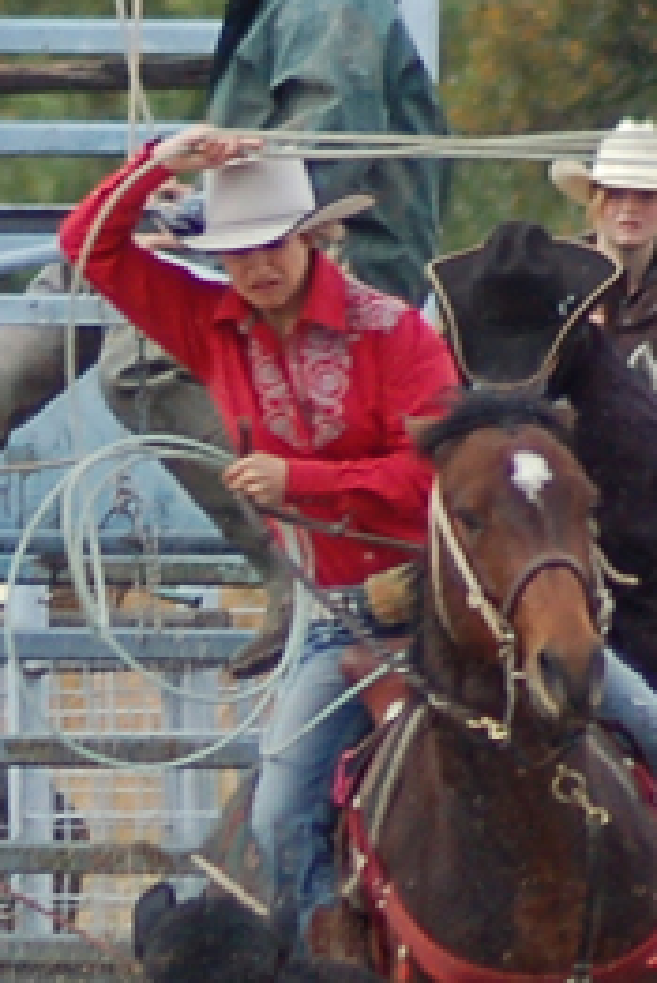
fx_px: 14981
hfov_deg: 2.5
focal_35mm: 548
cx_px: 334
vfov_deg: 3.8
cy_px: 861
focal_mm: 200
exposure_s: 1/500
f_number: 5
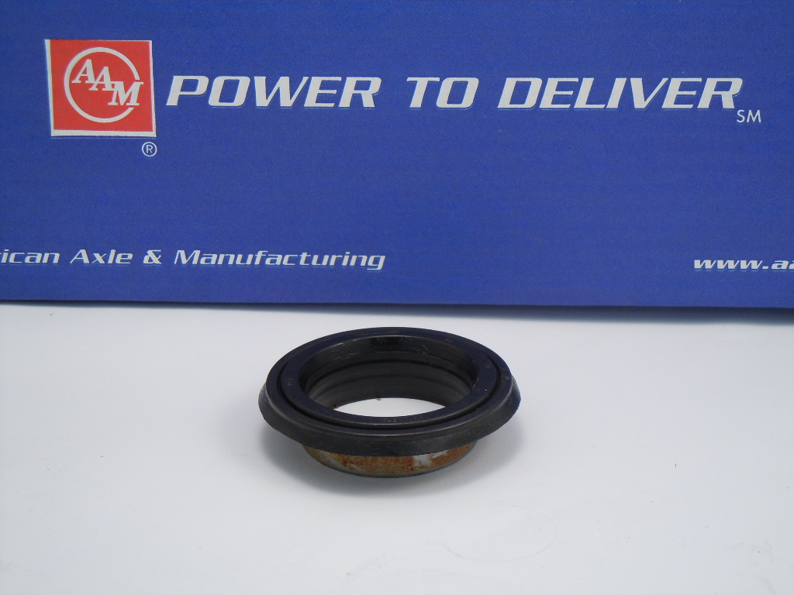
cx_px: 397
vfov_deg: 14.5
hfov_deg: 19.3
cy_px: 298
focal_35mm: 102
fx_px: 2340
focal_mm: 18.3
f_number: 4.5
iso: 200
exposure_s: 1/100
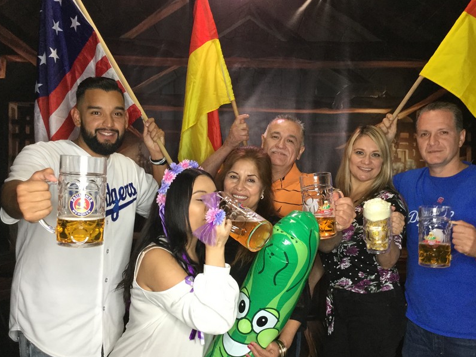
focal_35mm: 35
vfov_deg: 40.6
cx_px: 241
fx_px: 481
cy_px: 199
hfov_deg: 52.6
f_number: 2.4
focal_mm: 3.3
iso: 80
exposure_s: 1/30
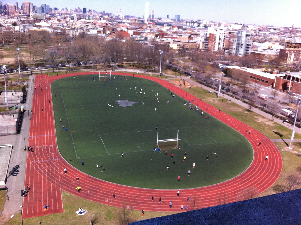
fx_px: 304
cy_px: 112
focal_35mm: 35
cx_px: 150
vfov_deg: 40.6
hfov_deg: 52.7
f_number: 2.8
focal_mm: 3.85
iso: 80
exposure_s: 1/943
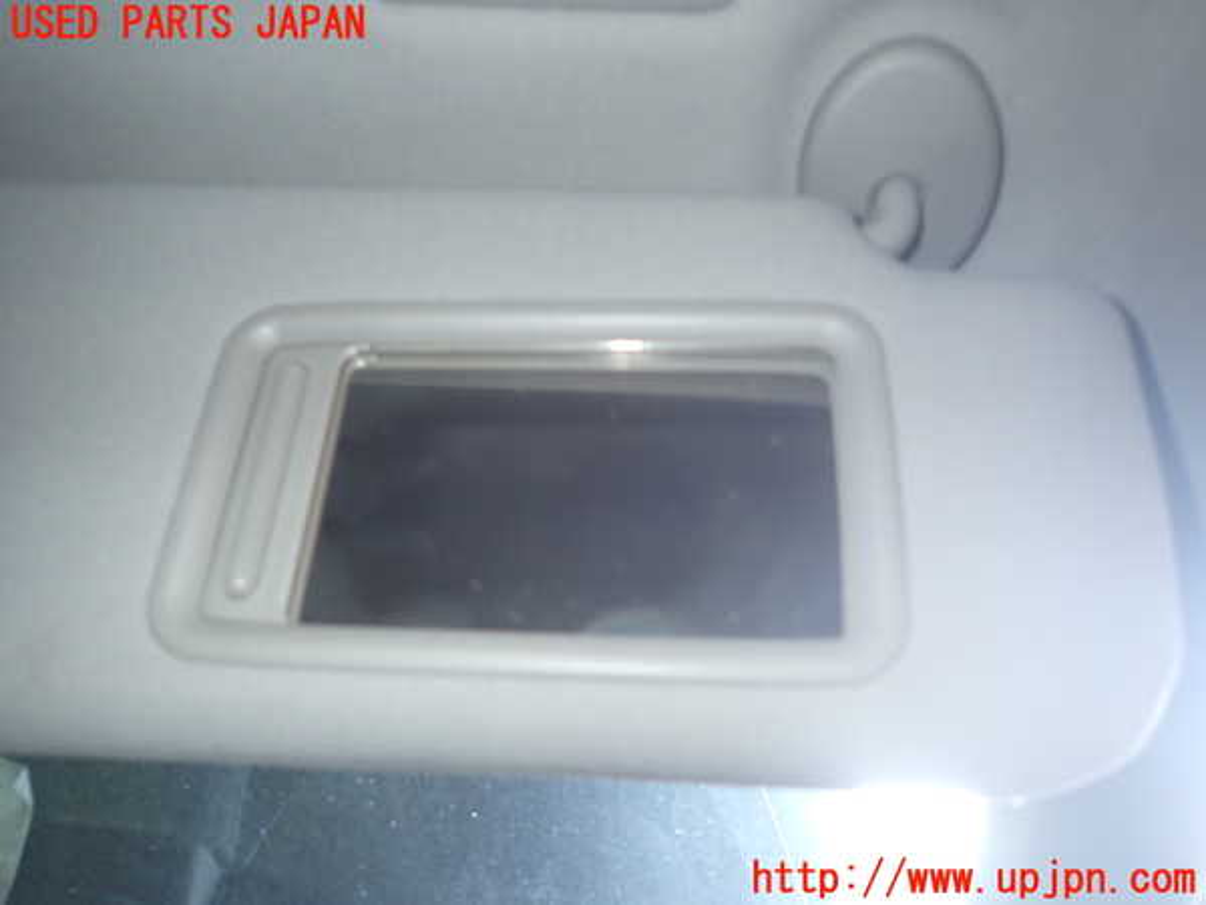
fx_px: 871
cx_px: 603
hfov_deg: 69.4
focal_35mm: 25
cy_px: 452
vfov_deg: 54.9
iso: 200
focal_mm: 4.5
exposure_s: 1/30
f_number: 2
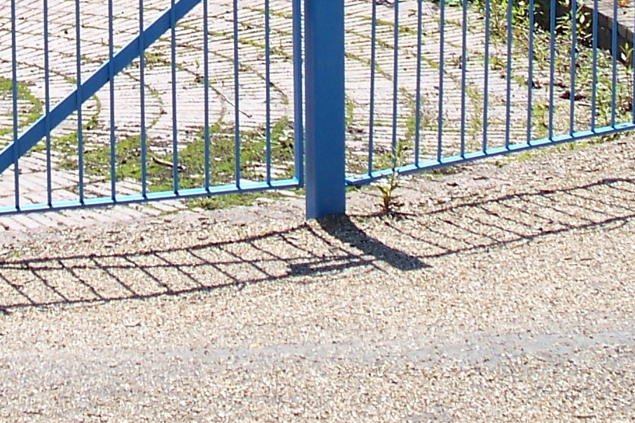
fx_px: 3103
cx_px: 62
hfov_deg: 11.6
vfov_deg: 7.5
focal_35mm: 176
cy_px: -433
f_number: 2.9
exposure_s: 1/640
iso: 80
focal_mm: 9.86
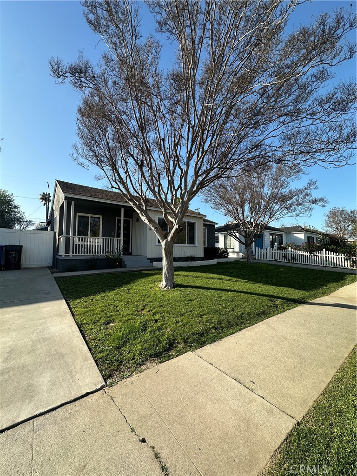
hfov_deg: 85.7
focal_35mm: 14
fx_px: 193
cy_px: 238
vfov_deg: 102.1
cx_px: 178
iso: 40
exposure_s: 1/801
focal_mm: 2.22
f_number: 2.2
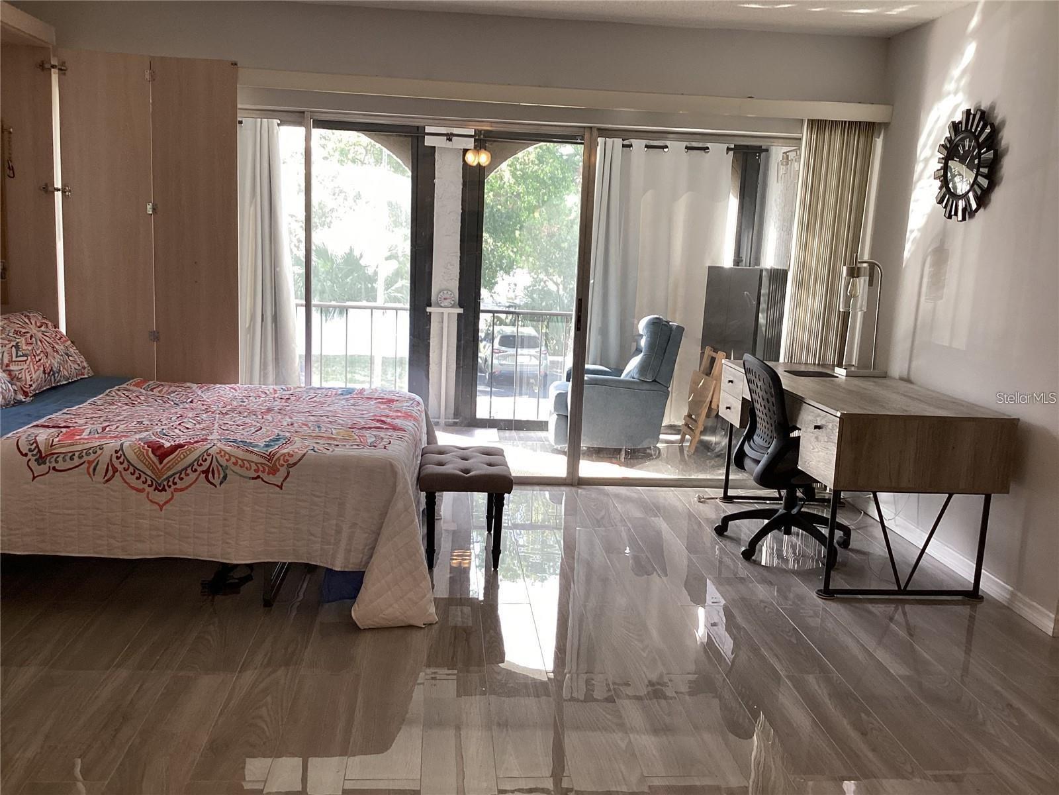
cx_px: 530
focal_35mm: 31
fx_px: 948
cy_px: 398
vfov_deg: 45.4
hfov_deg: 58.4
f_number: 2.4
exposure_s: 1/60
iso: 80
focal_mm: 3.3
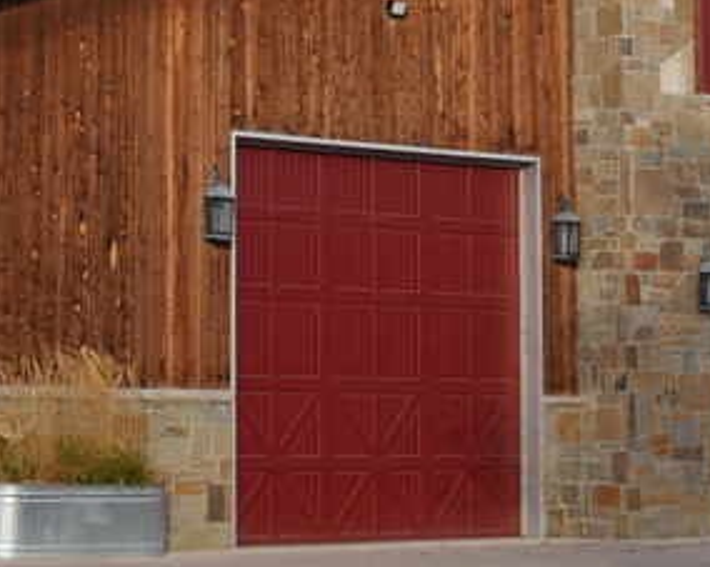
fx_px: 2563
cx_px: 220
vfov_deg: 12.5
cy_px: 49
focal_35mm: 122
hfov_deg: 15.7
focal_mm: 24
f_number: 2.8
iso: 80
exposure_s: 1/500
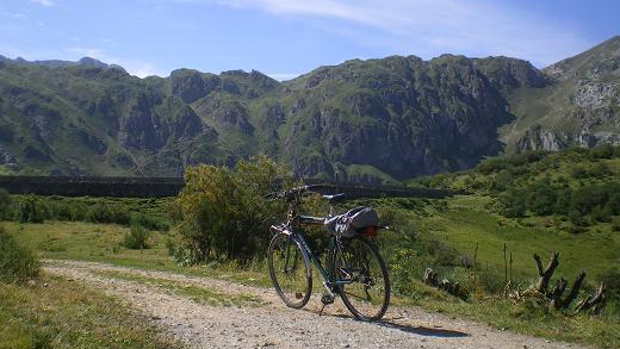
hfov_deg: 48.3
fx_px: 691
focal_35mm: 42
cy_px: 162
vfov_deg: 28.4
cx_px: 306
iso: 64
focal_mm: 6.3
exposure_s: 1/320
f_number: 4.6
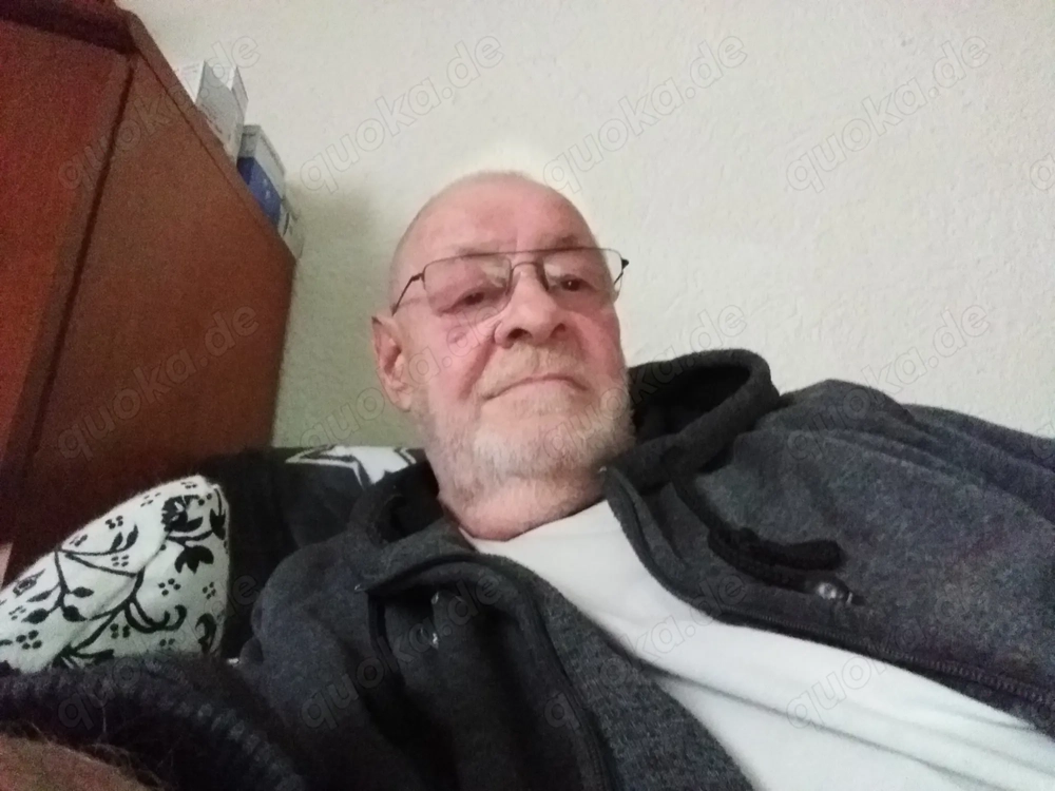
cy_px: 396
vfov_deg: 58.9
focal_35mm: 23
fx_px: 701
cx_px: 528
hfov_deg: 73.9
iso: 1000
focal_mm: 1.92
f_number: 2.2
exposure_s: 1/14
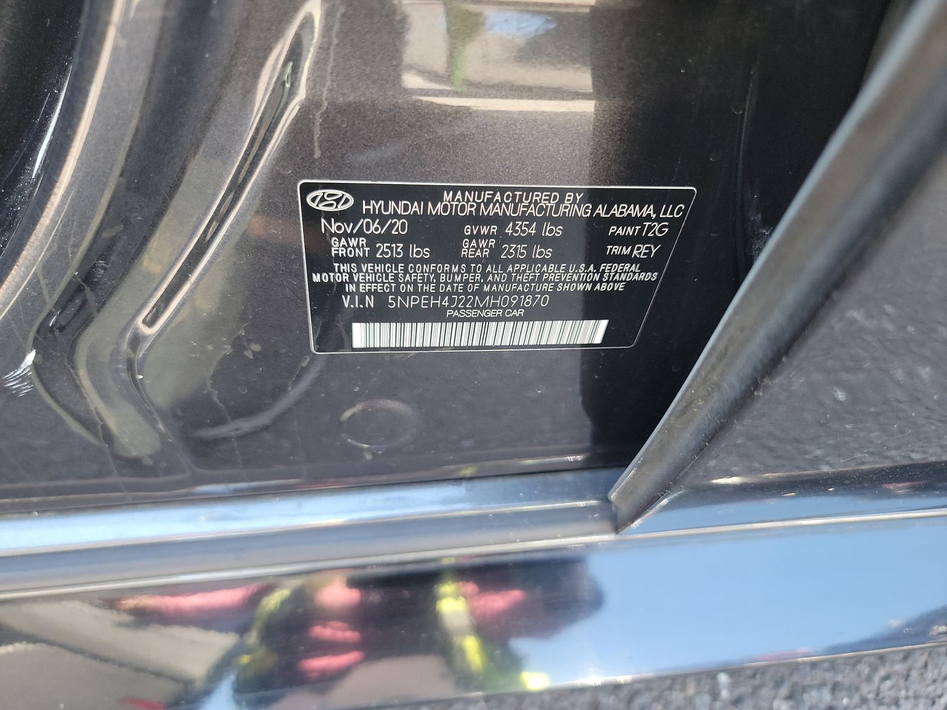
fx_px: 657
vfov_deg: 56.8
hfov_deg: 71.6
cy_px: 355
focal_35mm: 24
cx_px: 474
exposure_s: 1/59
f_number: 1.8
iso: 451
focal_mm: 6.7
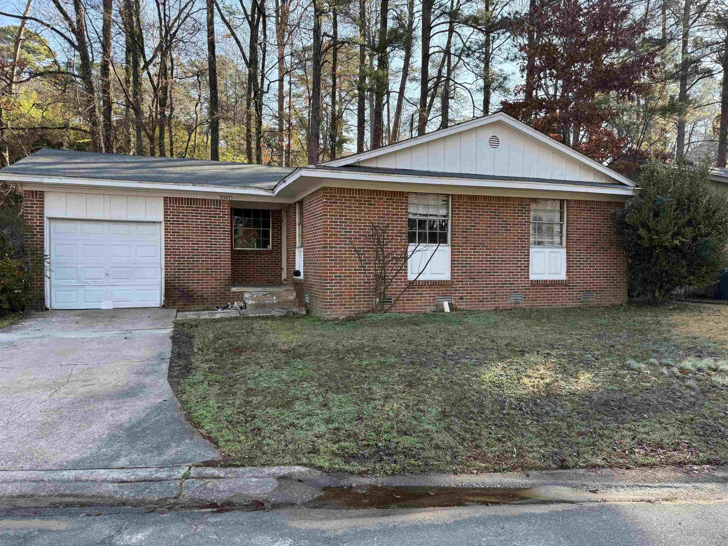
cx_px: 364
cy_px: 273
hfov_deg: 71.6
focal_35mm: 24
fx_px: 505
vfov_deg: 56.8
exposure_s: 1/584
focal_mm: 6.76
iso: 100
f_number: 1.78
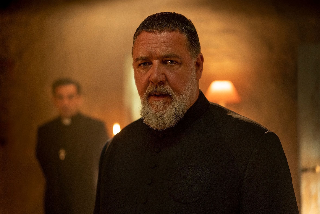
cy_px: 107
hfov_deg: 36.2
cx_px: 160
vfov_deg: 24.6
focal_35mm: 55
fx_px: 489
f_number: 2.2
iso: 2000
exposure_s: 1/200
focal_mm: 55
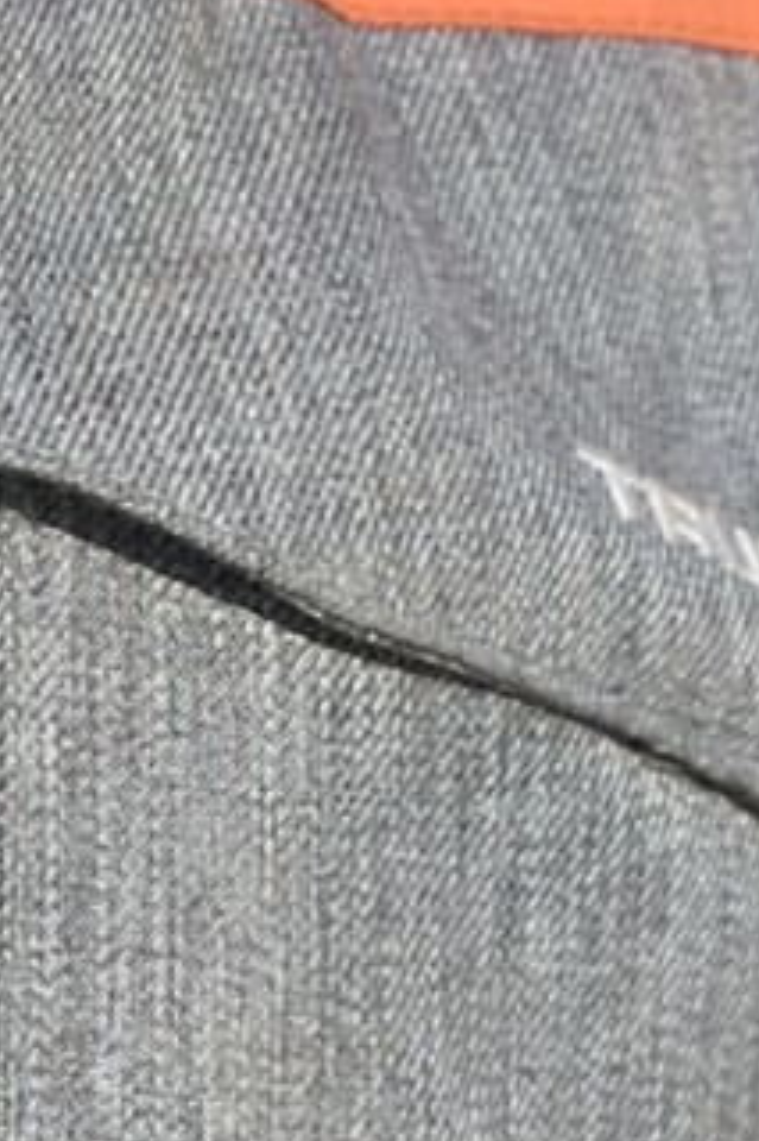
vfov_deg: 4.7
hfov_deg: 3.3
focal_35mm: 420
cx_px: -592
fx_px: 13296
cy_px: -2175
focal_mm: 56
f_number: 10
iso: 200
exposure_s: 1/400
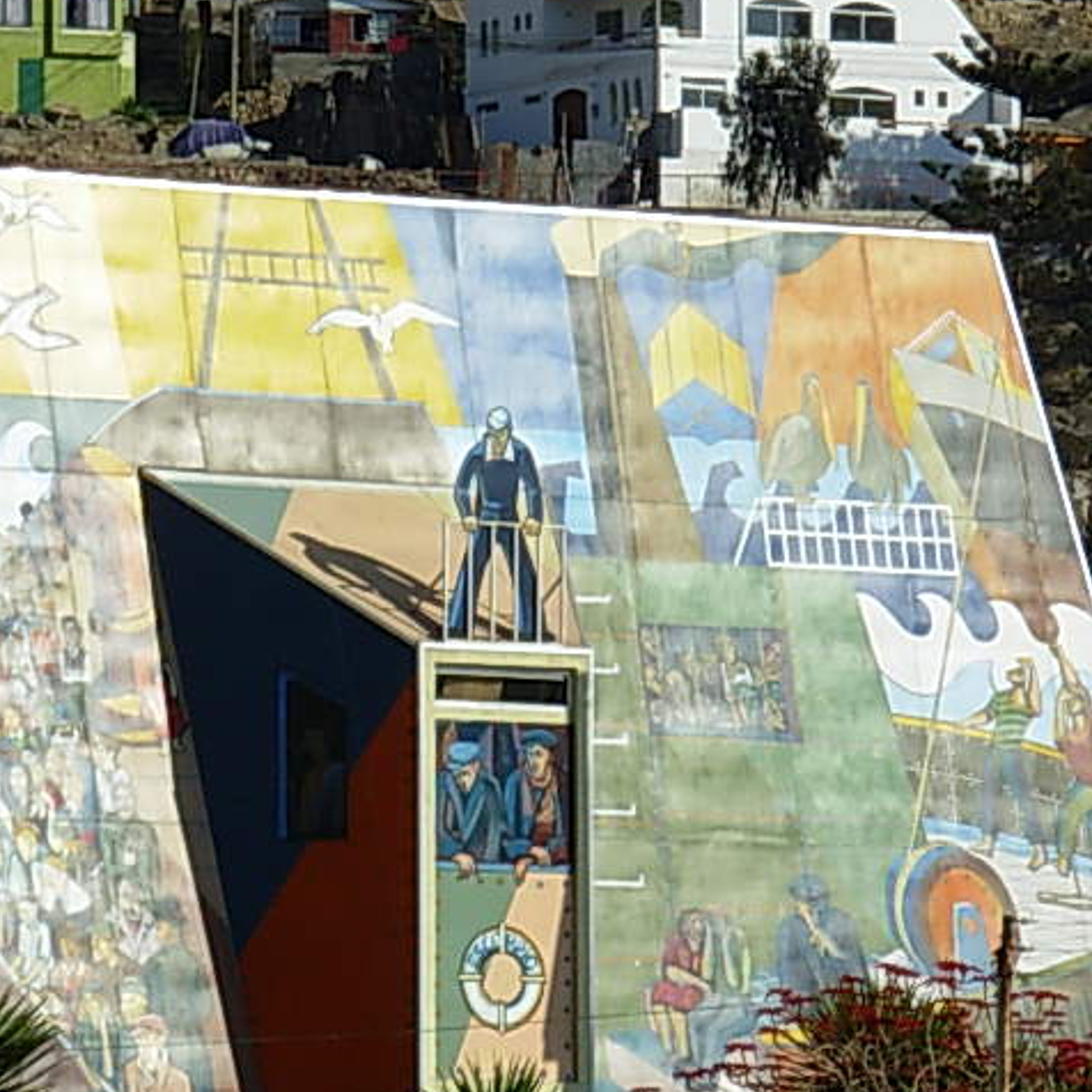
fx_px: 12884
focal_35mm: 361
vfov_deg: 4.9
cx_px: 323
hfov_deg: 4.9
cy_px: 553
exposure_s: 1/886
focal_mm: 31.4
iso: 50
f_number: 5
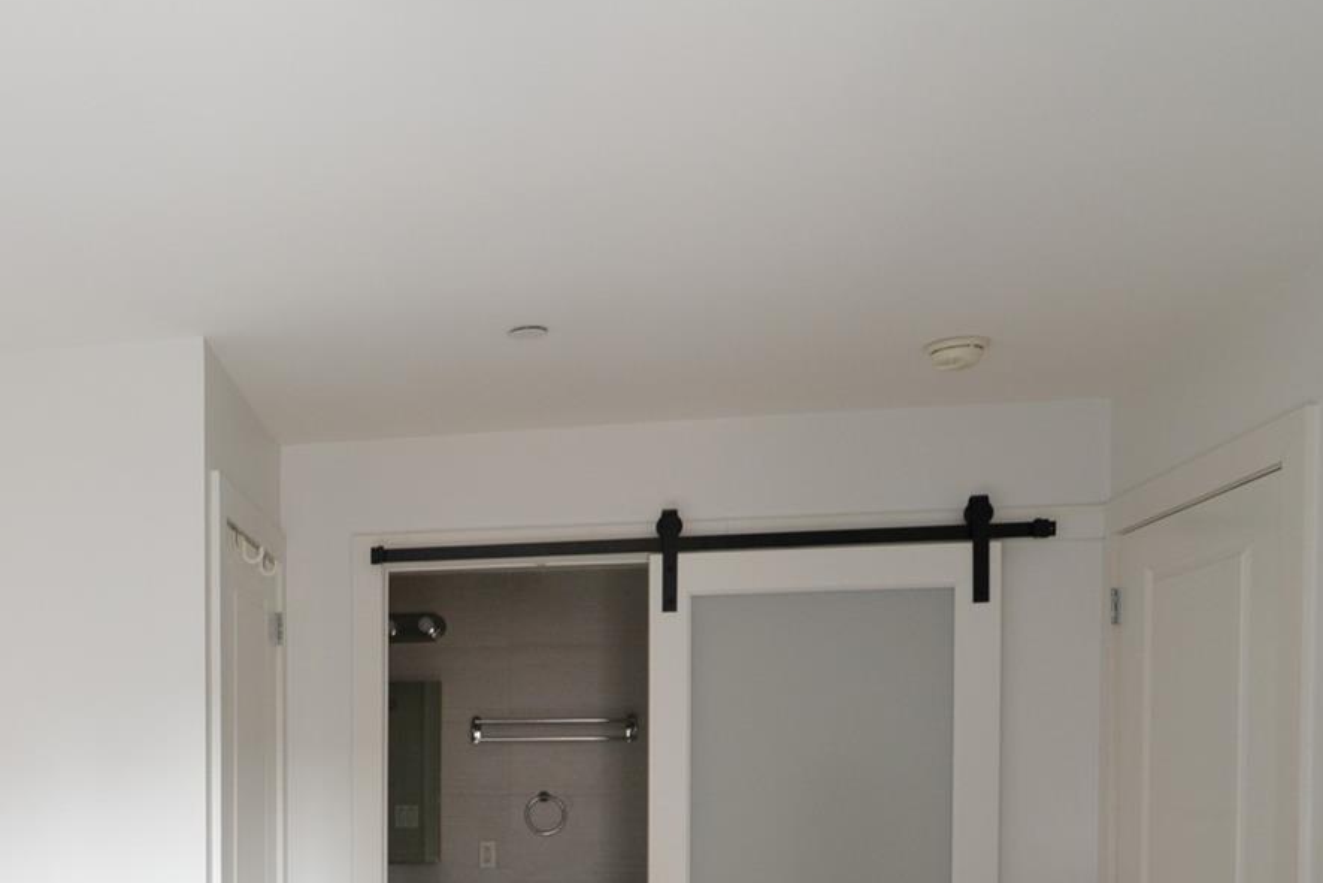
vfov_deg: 33.6
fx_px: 1360
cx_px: 215
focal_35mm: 37
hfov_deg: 48.2
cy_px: 831
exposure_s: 1/15
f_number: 7.1
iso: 1000
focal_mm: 16
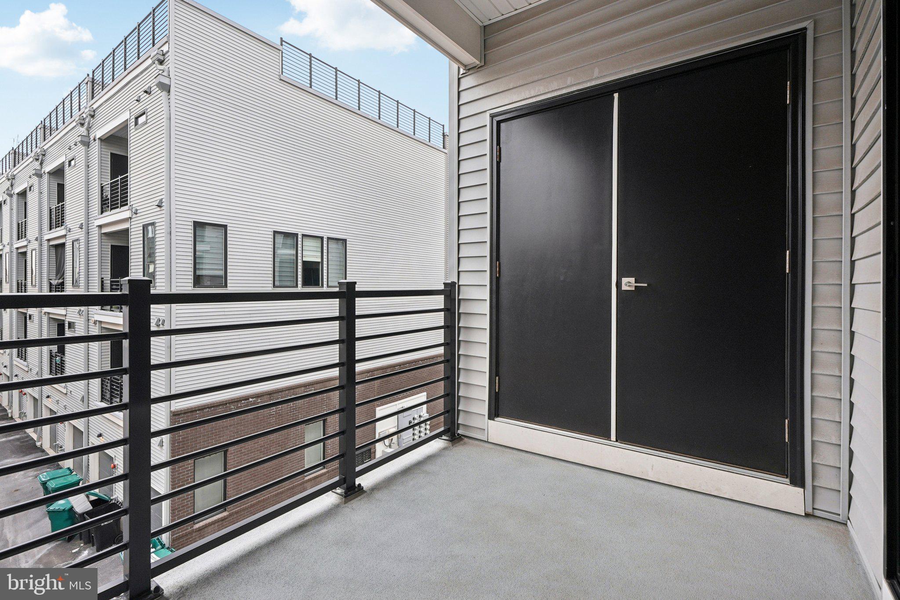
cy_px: 300
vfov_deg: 73.7
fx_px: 400
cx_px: 450
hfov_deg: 96.7
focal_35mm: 16
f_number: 8
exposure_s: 1/40
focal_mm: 16
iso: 100
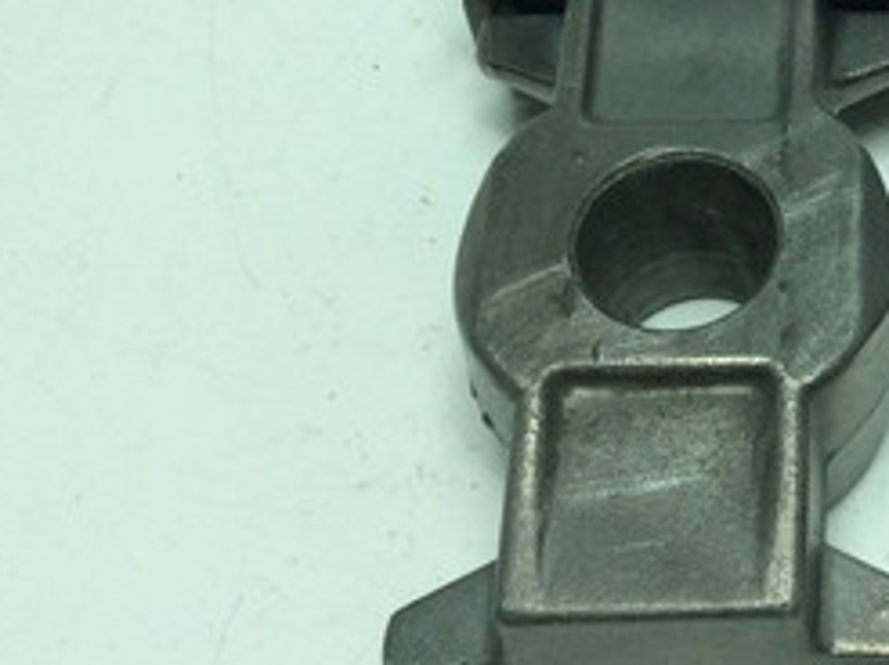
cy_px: 90
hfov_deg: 23.4
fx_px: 2001
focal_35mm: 78
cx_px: 1001
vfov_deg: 18.6
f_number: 2.4
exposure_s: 1/545
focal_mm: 3.3
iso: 32
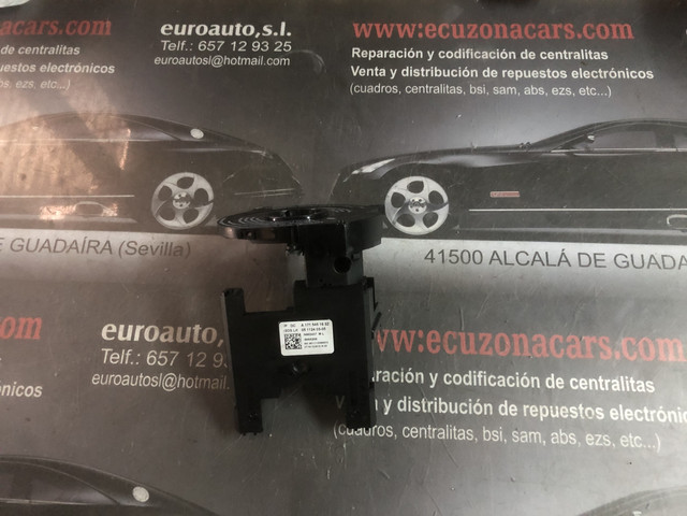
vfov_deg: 49.7
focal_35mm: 28
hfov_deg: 63.4
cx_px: 344
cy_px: 258
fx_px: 556
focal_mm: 3.99
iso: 125
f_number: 1.8
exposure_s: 1/4
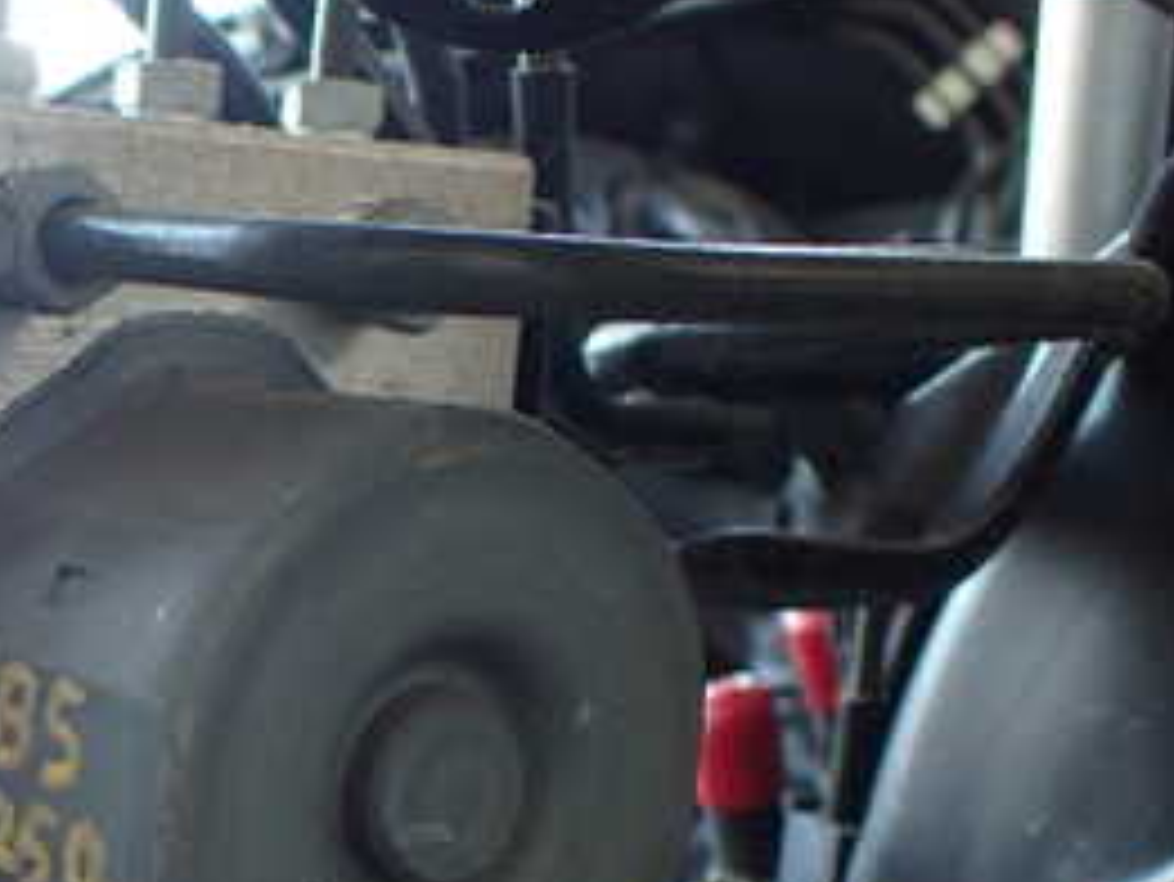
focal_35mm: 69
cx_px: -40
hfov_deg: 26.4
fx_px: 2341
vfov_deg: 20.7
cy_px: 846
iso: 200
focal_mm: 5.4
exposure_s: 1/50
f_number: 2.3
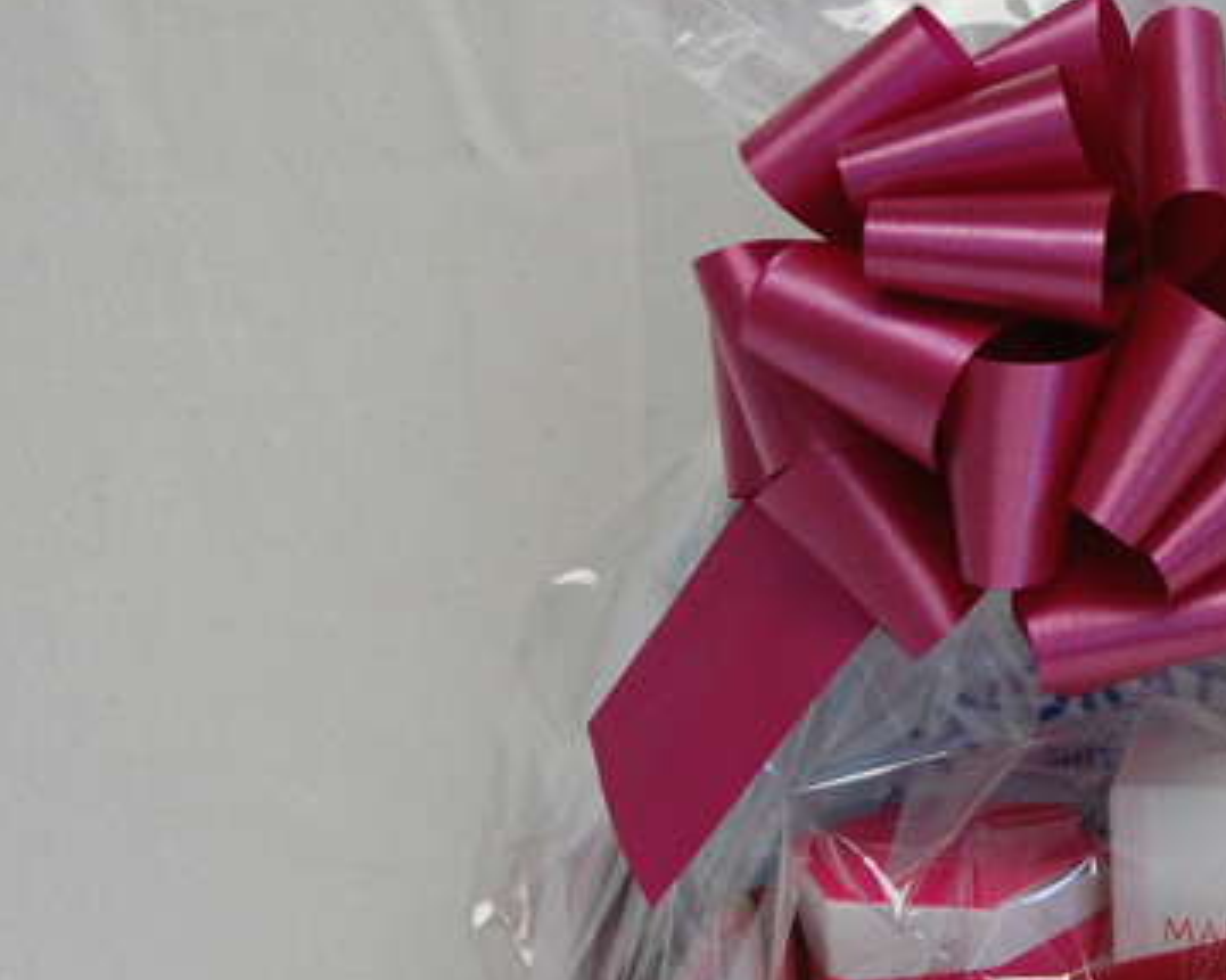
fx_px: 5369
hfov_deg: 12.8
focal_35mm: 148
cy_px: 540
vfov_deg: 10.4
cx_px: 1308
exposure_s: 1/60
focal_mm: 42
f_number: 4.5
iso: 720
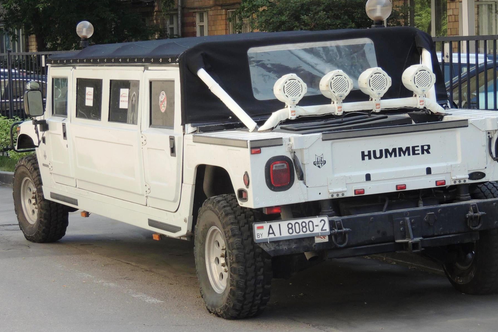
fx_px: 1453
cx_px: 278
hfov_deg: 19.4
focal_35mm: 105
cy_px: 136
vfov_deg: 13.0
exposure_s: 1/250
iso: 100
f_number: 4.1
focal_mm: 16
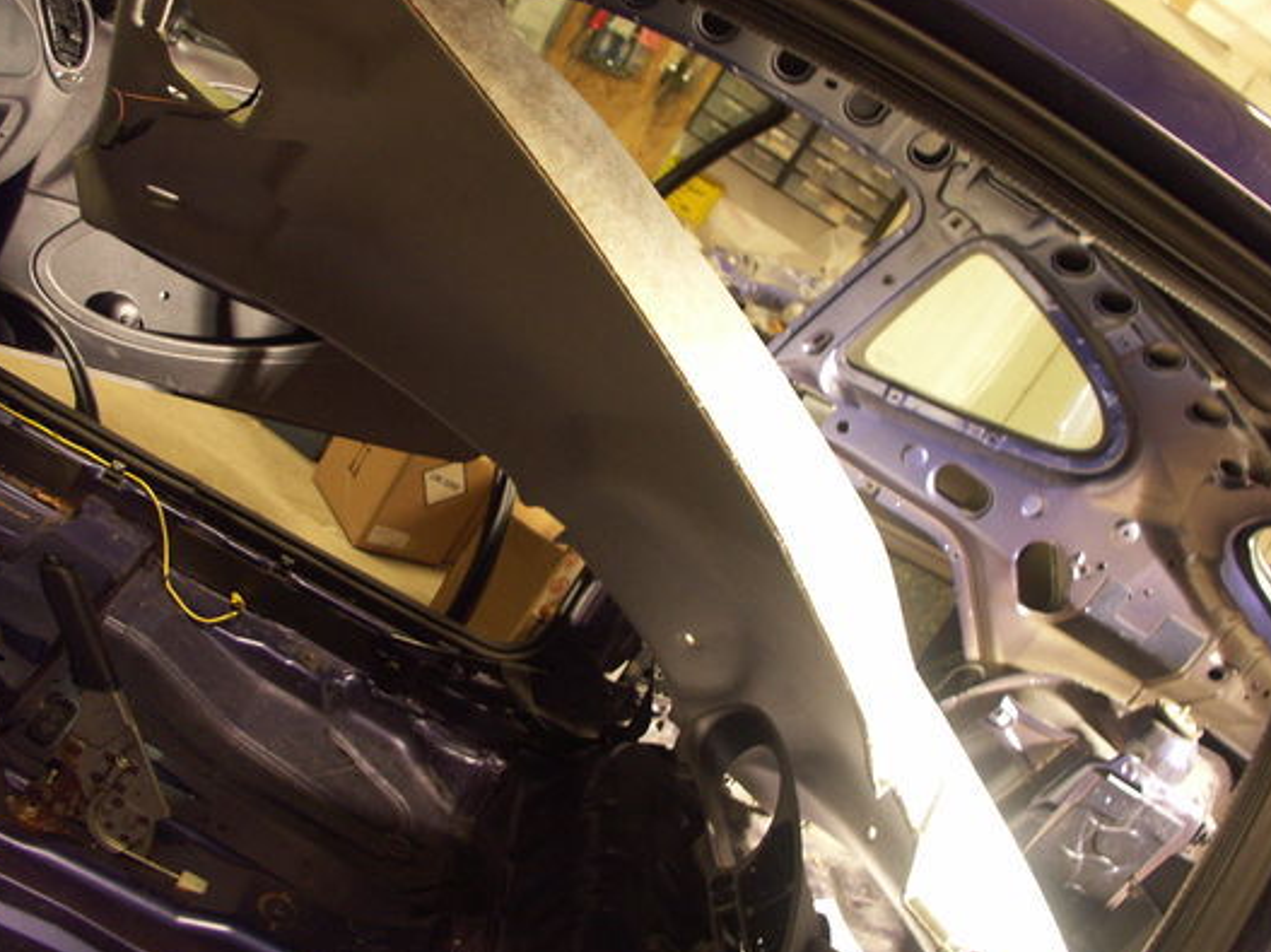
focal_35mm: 34
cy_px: 448
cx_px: 584
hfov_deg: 53.9
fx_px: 1248
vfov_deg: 41.8
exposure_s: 1/10
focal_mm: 7.21
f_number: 2.8
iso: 200
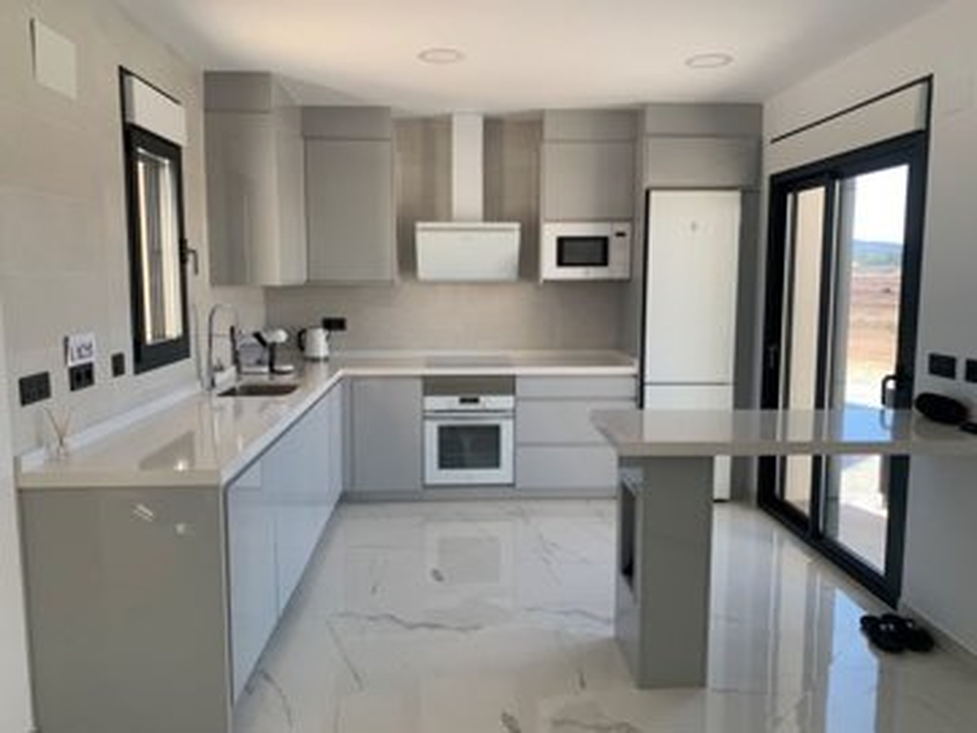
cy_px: 366
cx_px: 488
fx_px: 734
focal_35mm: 26
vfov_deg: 53.1
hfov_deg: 67.3
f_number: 1.8
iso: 25
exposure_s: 1/124
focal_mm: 4.25
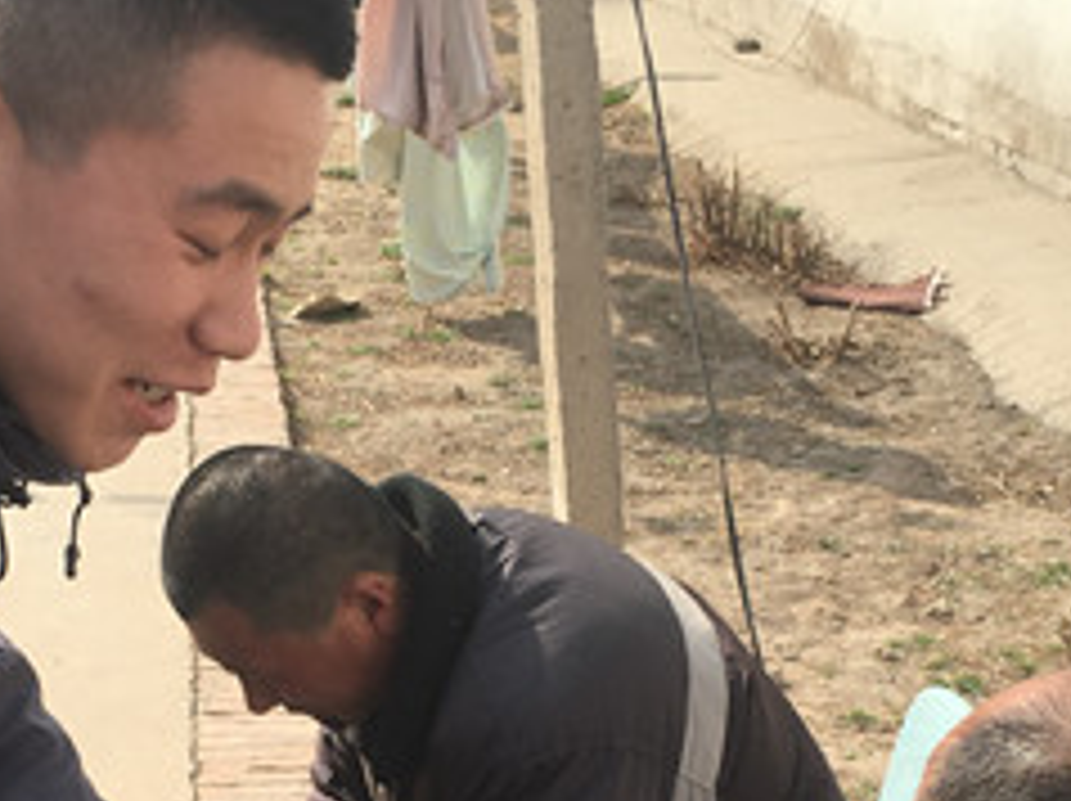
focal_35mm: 78
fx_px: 2411
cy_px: 860
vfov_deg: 18.2
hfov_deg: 24.9
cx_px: 378
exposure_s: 1/986
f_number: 2.2
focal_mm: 4.15
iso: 25
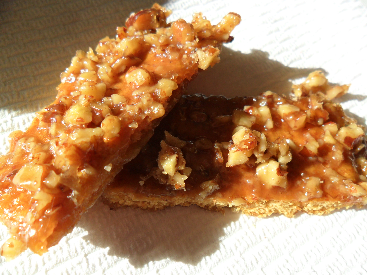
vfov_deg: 51.4
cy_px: 138
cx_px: 184
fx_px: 286
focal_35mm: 27
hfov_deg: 65.3
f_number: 3.5
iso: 100
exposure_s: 1/500
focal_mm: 4.9
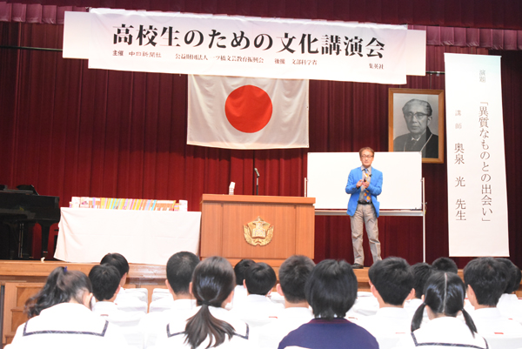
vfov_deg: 25.8
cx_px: 261
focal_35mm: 52
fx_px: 762
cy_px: 174
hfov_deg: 37.8
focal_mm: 35
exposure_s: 1/250
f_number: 6.3
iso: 6400
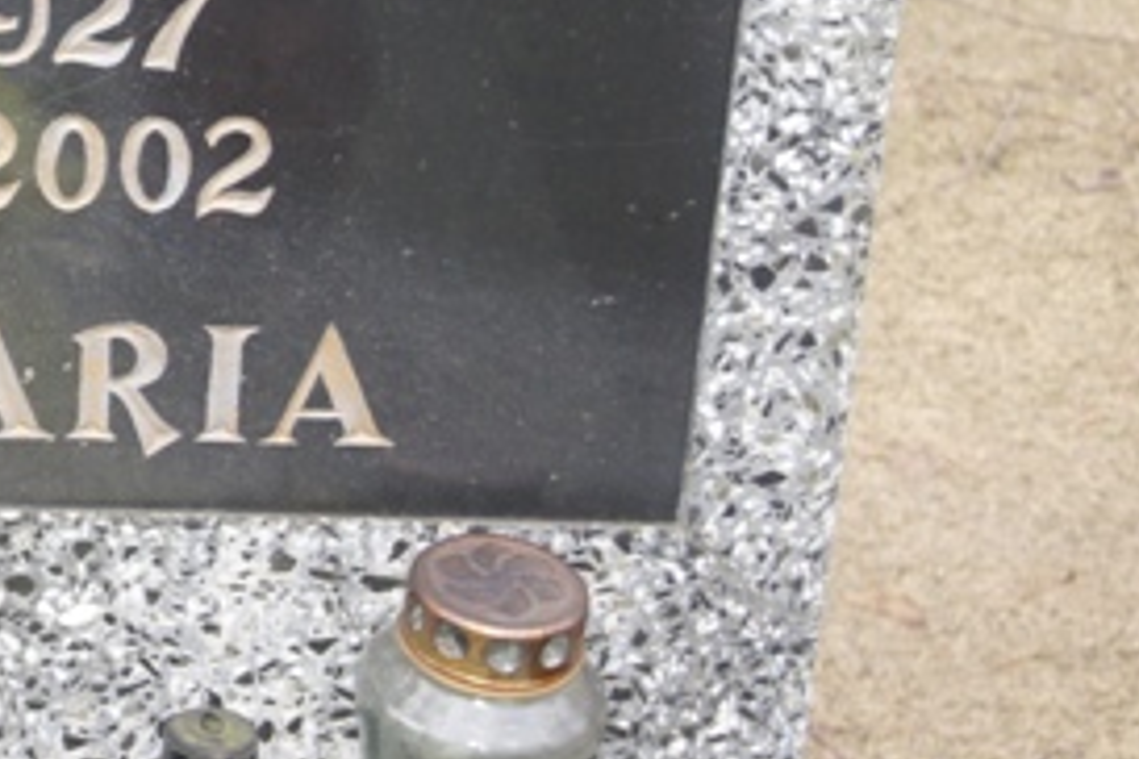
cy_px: 13
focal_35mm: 176
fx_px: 5568
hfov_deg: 11.5
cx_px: -184
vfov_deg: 7.8
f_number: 5.6
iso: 500
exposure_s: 1/125
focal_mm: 50
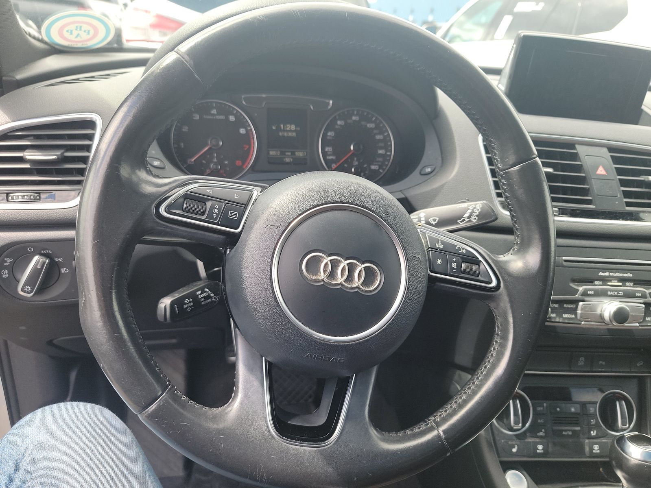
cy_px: 244
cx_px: 326
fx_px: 451
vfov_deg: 56.8
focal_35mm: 24
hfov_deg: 71.6
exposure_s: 1/119
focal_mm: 6.7
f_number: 1.8
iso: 70
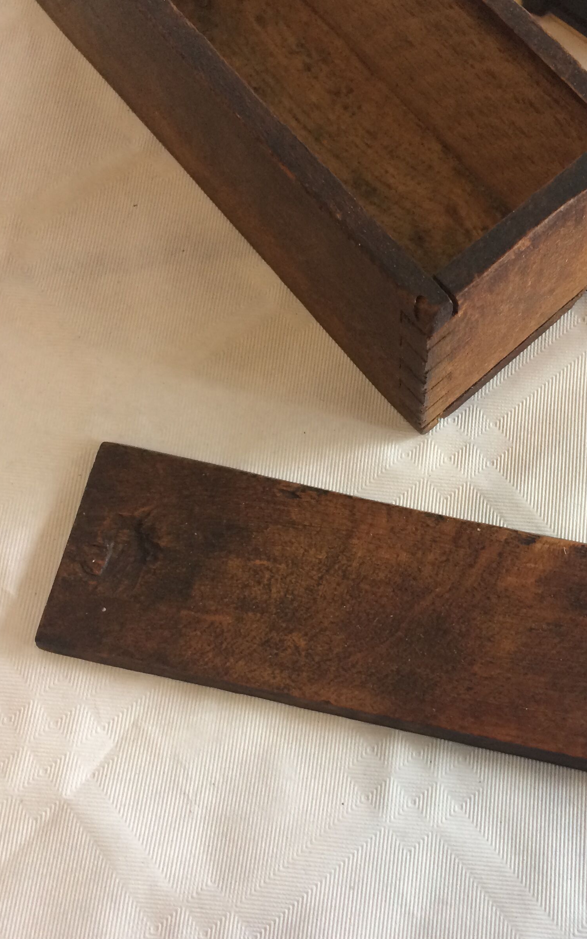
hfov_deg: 30.1
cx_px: 430
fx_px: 1075
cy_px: 469
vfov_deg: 47.2
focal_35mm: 42
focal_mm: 4.15
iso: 50
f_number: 2.2
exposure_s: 1/33
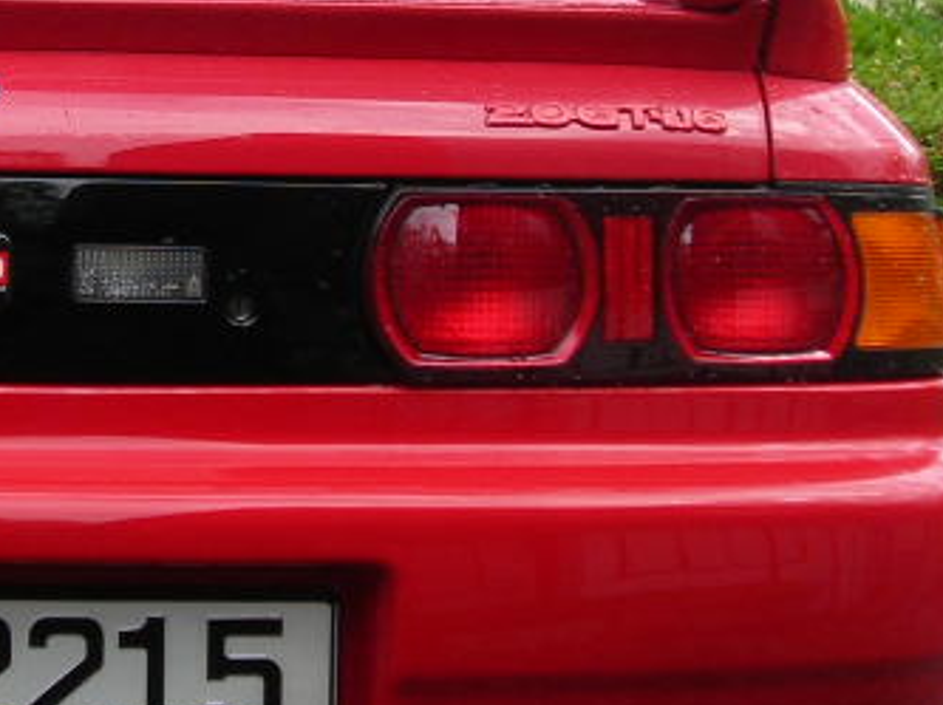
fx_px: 3184
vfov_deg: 12.6
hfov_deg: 16.6
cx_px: 59
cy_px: 156
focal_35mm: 117
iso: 50
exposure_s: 1/256
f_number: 3.2
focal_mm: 6.3
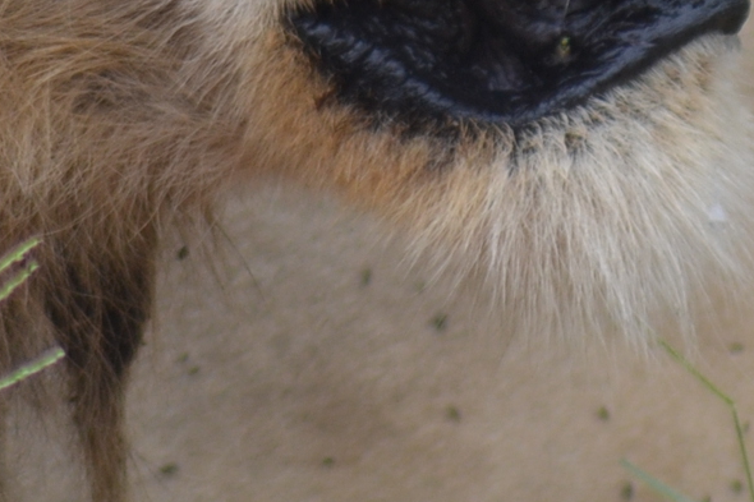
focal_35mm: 1757
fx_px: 36787
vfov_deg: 0.8
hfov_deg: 1.2
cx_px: 617
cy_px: -301
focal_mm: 300
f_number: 5.6
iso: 400
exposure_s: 1/800
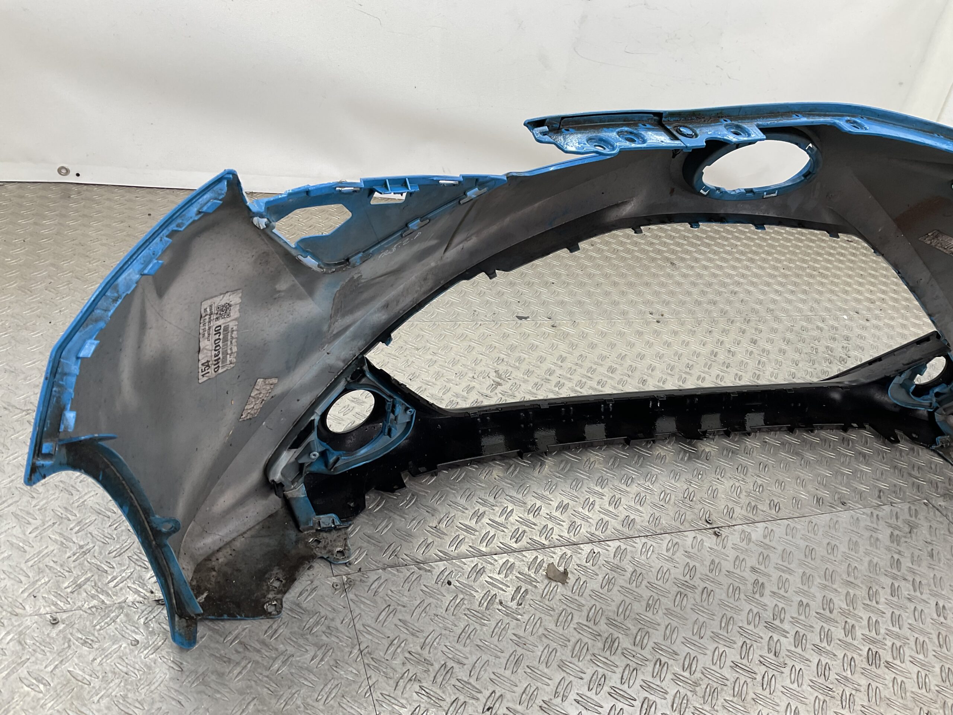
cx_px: 476
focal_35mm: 29
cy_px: 358
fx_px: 798
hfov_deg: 61.7
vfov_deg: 48.2
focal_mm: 3
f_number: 1.8
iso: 25
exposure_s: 1/100
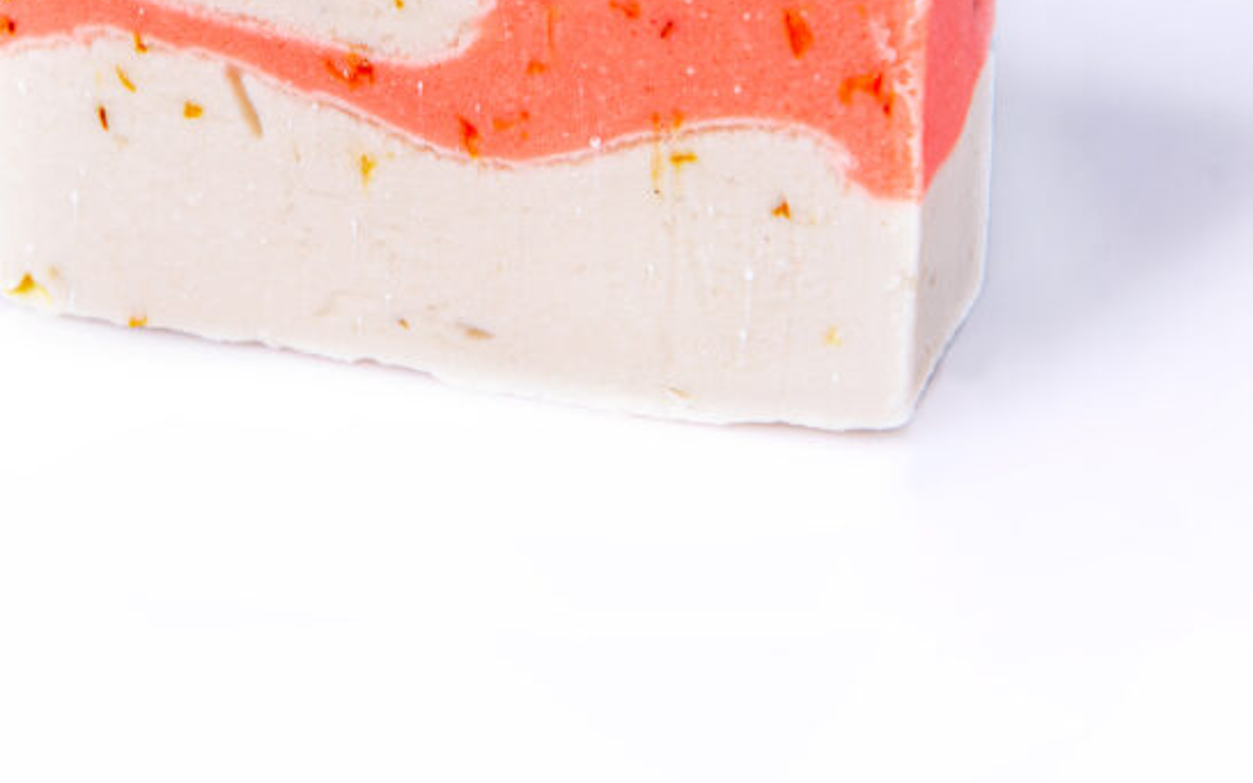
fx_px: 4575
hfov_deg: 15.6
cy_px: 37
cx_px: 441
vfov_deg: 9.7
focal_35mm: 134
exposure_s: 1/125
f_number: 9
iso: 200
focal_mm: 70
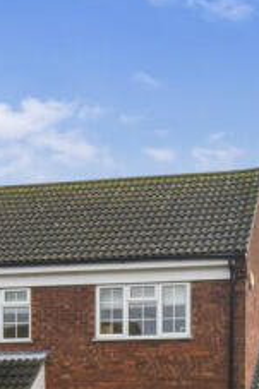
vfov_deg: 25.2
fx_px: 843
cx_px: 57
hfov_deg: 17.3
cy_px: 356
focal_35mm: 78
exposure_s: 1/200
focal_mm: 18
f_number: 16
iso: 360
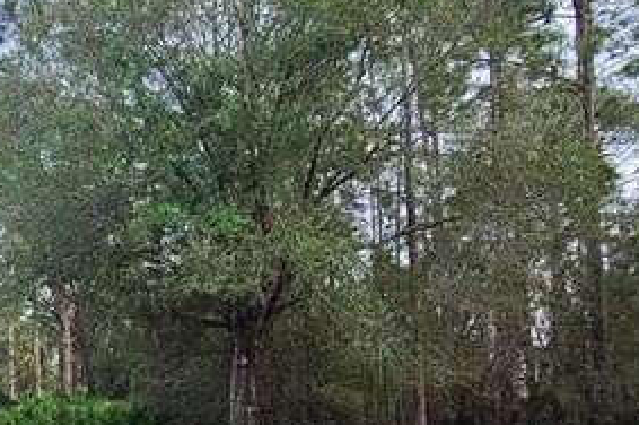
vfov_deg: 26.5
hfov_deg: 35.1
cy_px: 384
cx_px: -52
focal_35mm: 49
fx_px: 869
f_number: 2.2
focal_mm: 2.2
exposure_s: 1/531
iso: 64
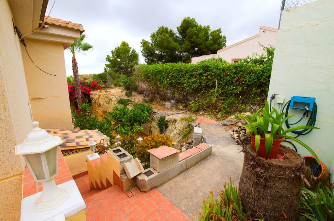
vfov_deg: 77.0
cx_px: 167
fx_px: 139
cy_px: 110
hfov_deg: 100.5
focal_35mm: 15
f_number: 7.1
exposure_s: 1/250
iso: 200
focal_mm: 10
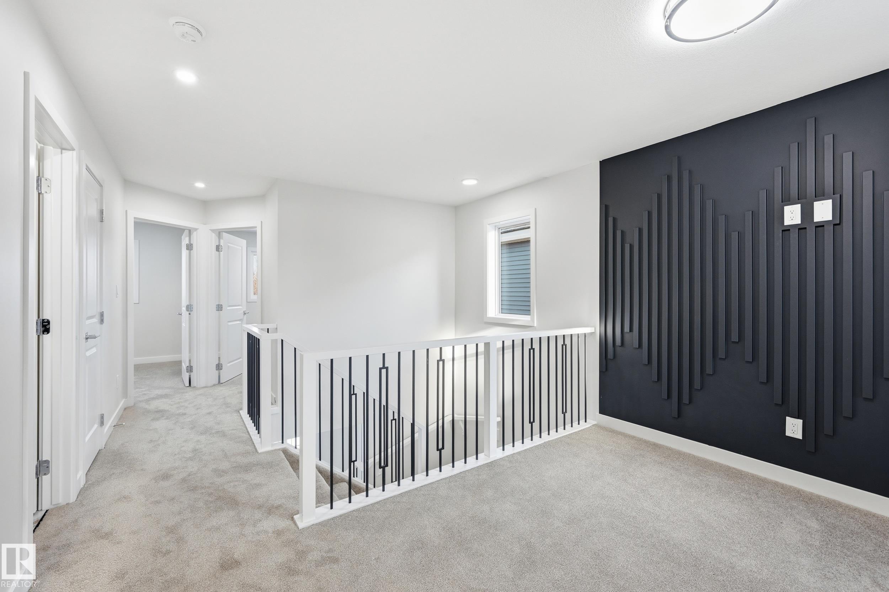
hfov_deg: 100.4
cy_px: 296
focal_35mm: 15
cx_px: 444
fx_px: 370
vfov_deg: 77.3
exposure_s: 1/125
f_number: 8
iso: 250
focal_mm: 15
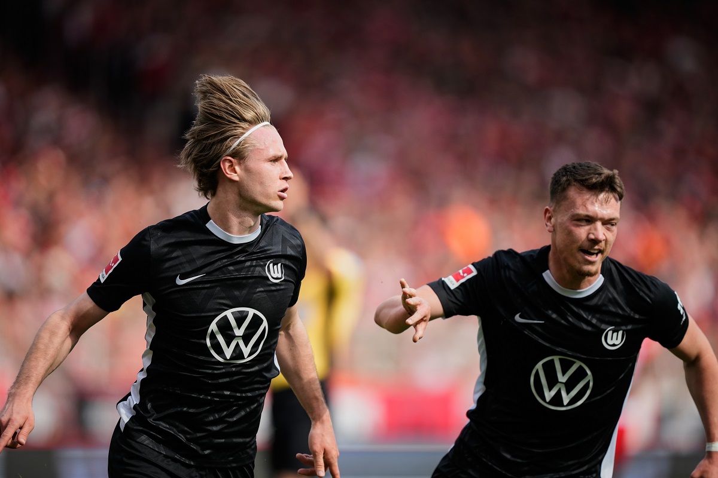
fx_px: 7977
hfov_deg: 5.2
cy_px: 239
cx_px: 359
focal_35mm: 400
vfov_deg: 3.4
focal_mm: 400
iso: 500
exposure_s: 1/3200
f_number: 2.8
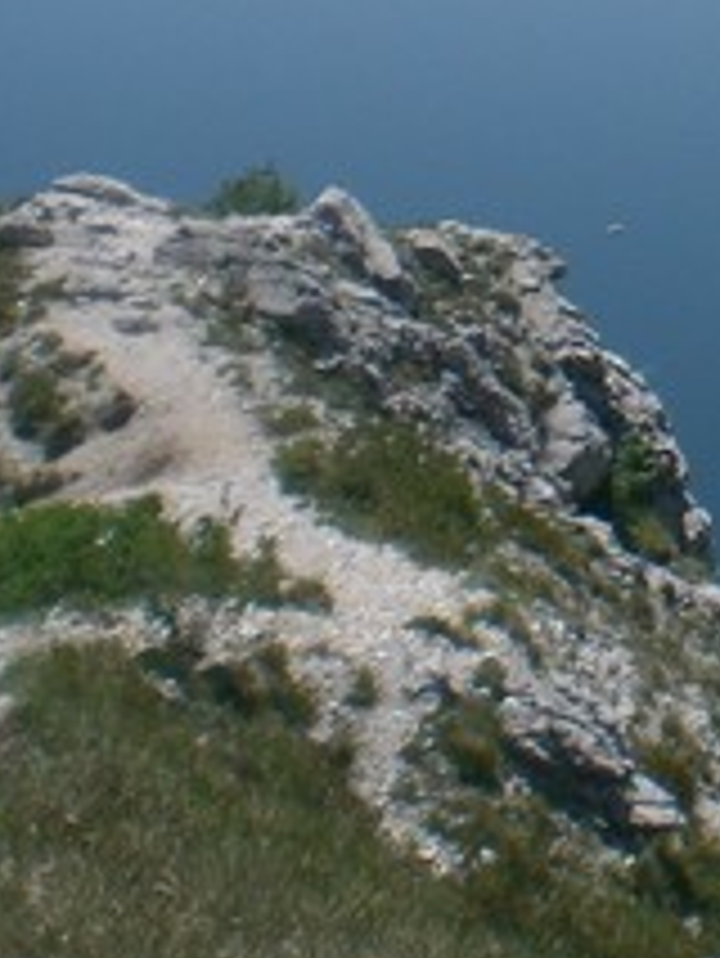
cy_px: -256
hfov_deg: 14.6
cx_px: 889
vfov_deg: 18.7
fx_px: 2715
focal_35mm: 98
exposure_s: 1/640
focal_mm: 6.3
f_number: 4.4
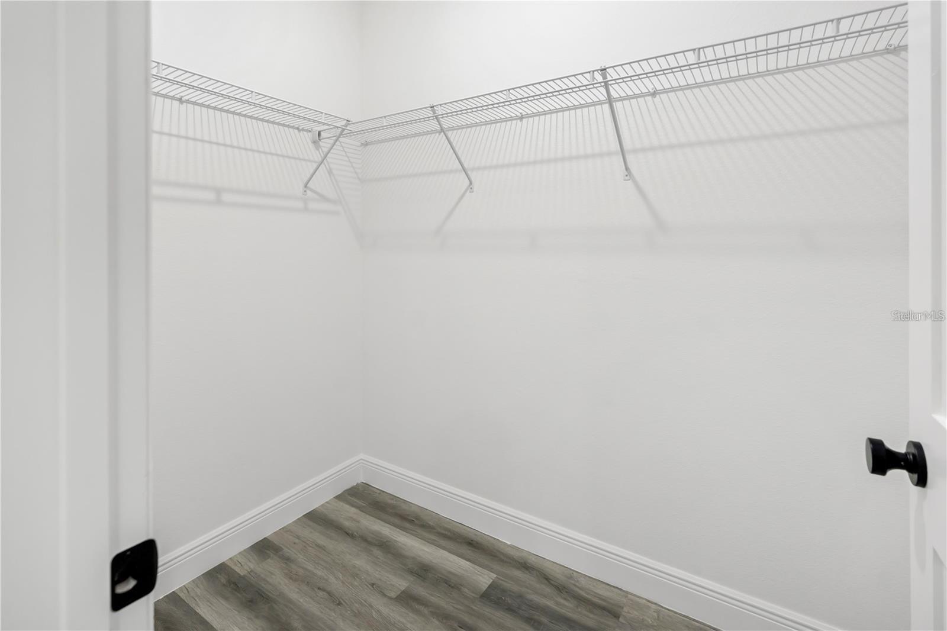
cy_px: 316
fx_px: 421
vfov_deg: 73.7
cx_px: 474
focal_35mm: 16
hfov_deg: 96.7
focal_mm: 16
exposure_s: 1/125
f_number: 4.5
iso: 800
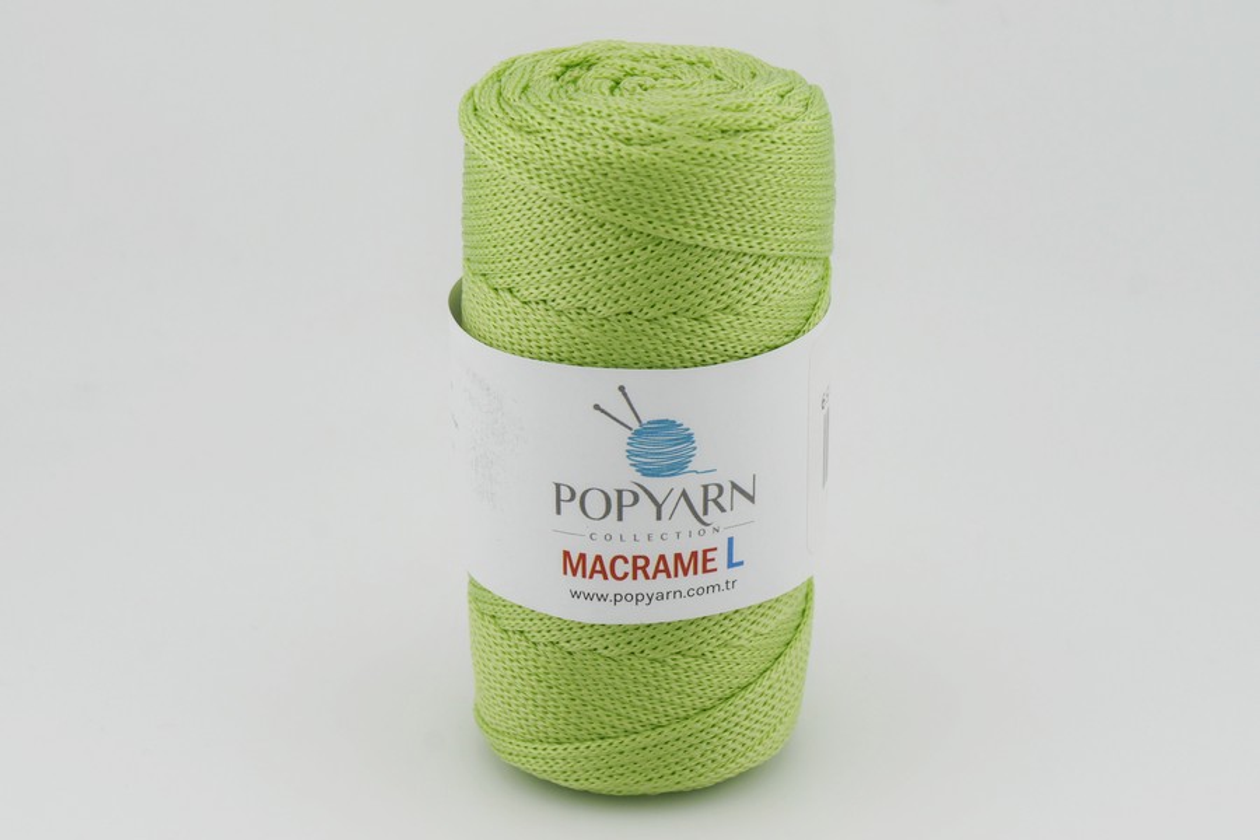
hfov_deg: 24.6
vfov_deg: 16.6
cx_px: 630
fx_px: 2887
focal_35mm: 82
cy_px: 420
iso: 200
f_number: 9
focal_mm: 55
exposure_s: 1/320
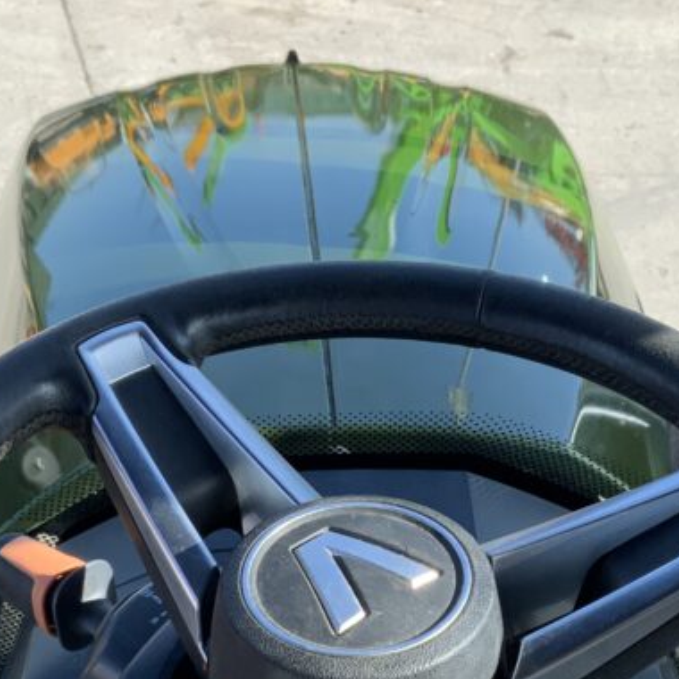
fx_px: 1531
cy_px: 541
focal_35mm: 69
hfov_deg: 25.0
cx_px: 373
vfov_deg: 24.6
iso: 16
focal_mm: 3
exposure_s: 1/386
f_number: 1.8
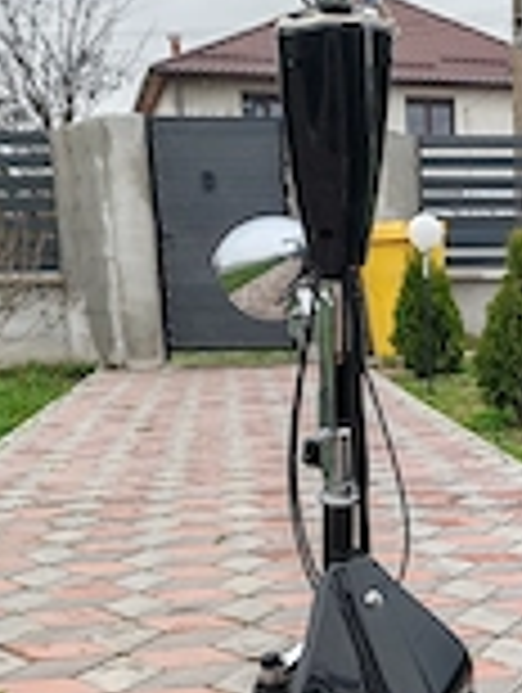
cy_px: 544
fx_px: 1404
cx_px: 648
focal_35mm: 70
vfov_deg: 27.2
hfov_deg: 19.7
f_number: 1.9
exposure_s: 1/100
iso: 50
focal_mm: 6.12
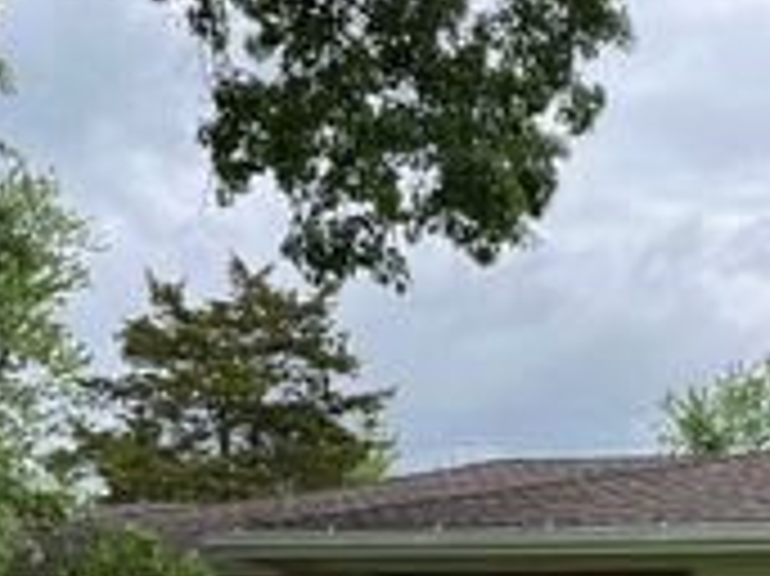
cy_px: 700
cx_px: 531
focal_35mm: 76
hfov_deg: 25.5
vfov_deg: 18.3
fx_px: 1689
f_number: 1.6
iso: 50
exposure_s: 1/1672
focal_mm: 5.1
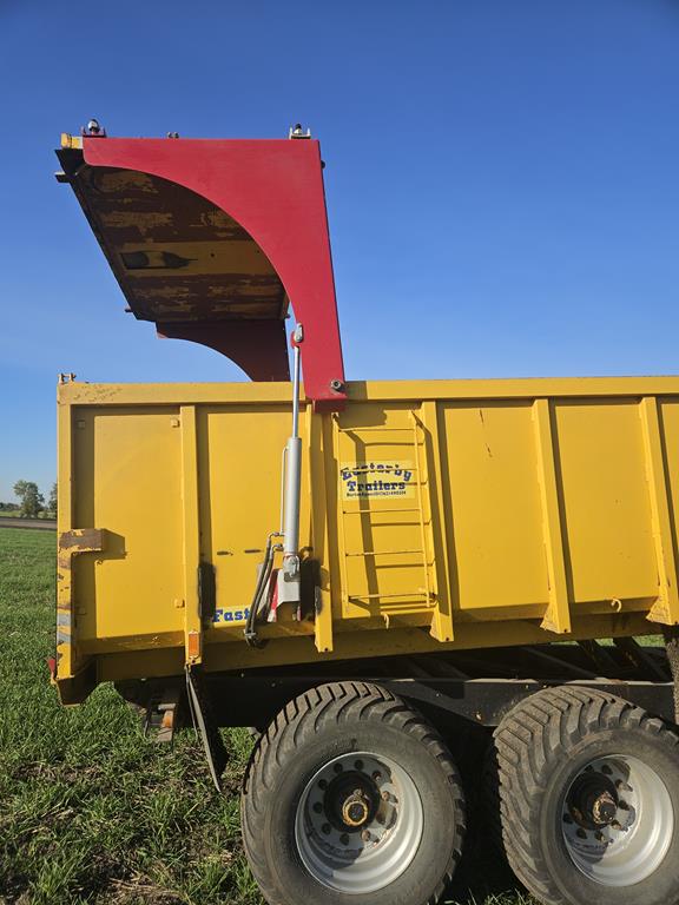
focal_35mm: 23
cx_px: 340
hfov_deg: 58.9
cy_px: 452
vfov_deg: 73.9
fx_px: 602
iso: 32
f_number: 1.8
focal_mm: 5.4
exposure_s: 1/2000
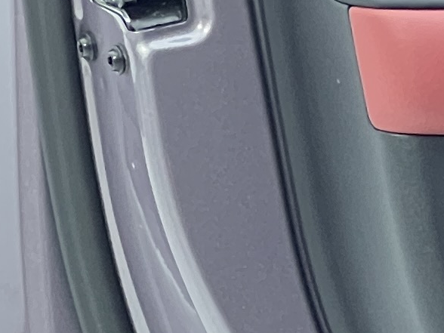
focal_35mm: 528
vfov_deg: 2.8
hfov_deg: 3.7
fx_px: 6772
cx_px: 895
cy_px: -37
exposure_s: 1/49
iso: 400
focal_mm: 9
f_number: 2.8
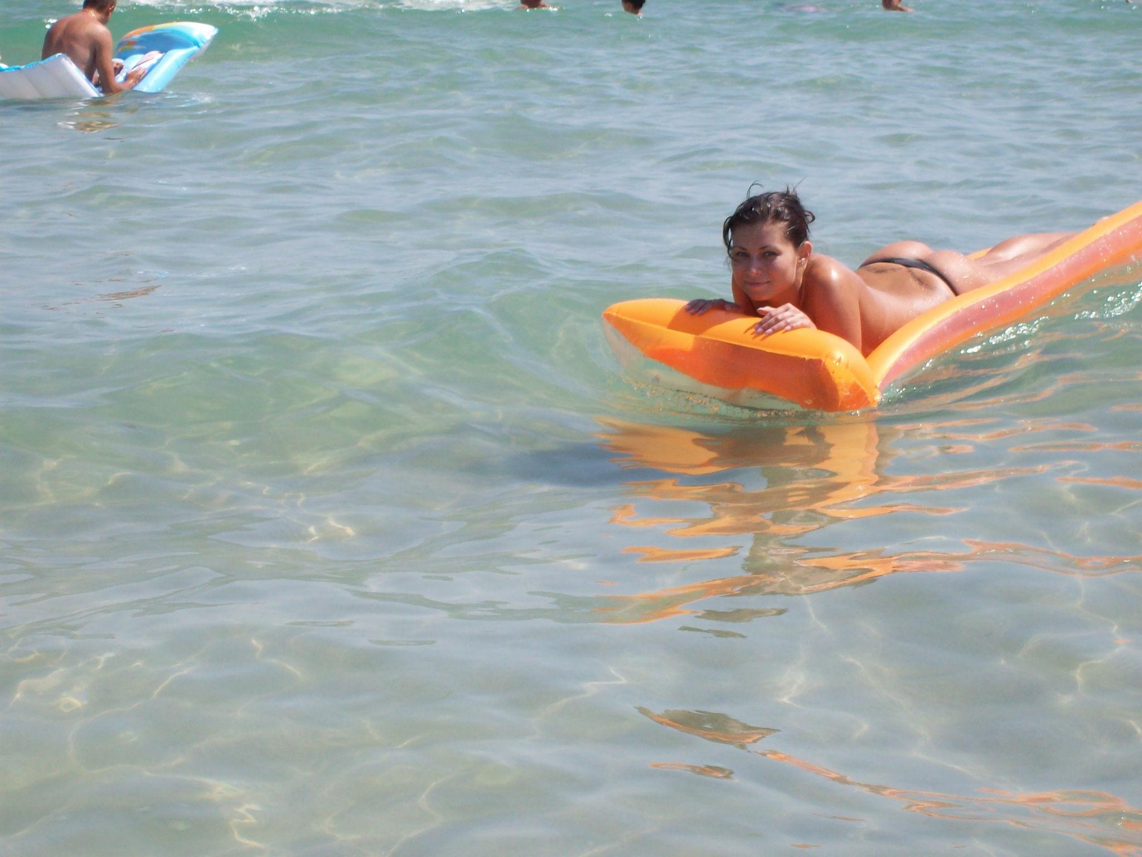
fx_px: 3563
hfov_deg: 18.2
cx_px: 571
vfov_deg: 13.7
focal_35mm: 108
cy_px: 428
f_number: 4.8
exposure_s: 1/541
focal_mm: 18
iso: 80
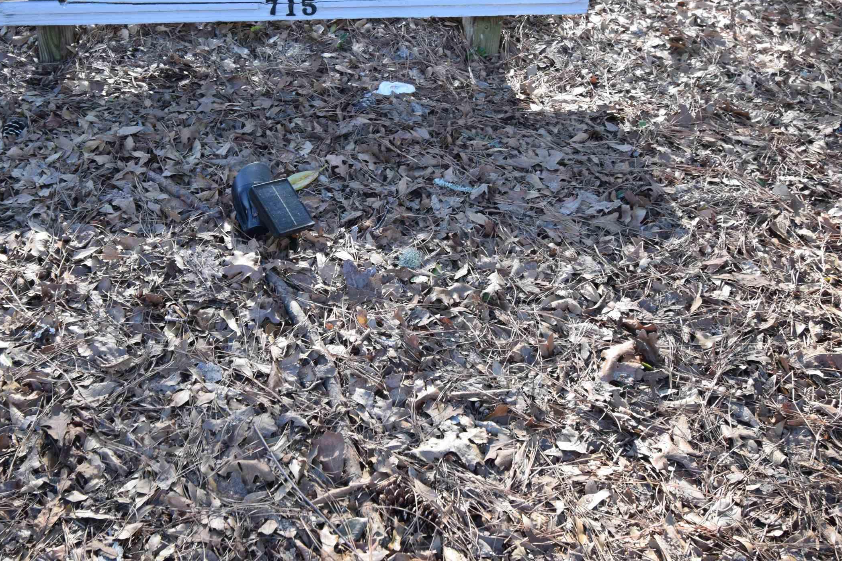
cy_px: 188
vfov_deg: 30.3
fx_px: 1029
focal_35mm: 44
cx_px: 299
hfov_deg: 44.0
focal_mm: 20
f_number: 6.3
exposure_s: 1/160
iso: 400
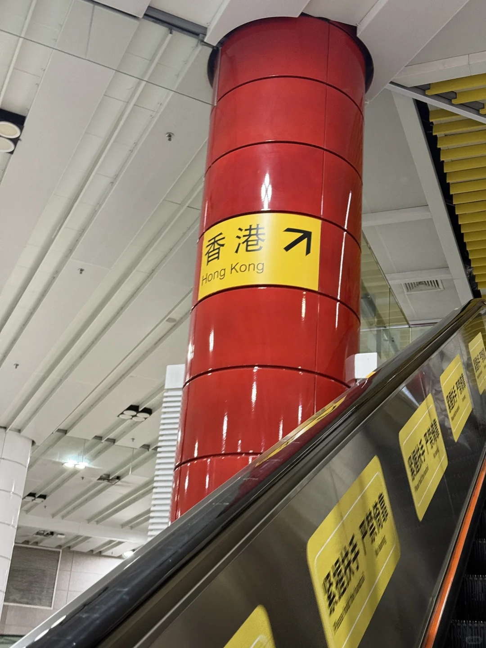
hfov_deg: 30.3
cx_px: 243
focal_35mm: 48
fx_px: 899
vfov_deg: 39.7
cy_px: 324
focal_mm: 6.76
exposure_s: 1/33
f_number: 1.78
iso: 200
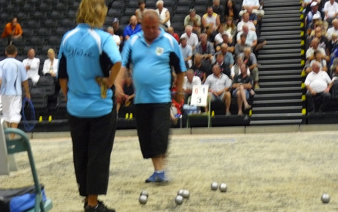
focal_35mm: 125
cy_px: 90
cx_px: 170
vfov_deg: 10.5
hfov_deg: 16.7
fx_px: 1151
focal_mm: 19.5
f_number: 3.2
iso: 400
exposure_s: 1/8
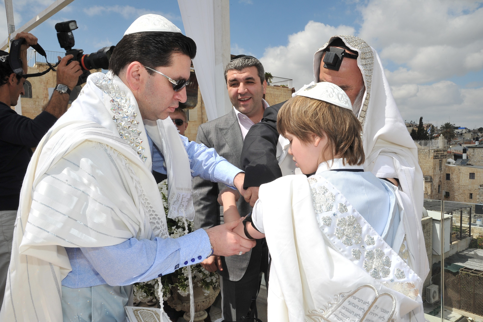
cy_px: 161
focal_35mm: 30
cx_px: 242
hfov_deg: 61.9
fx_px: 402
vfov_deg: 43.6
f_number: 22
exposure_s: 1/250
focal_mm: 30
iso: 500
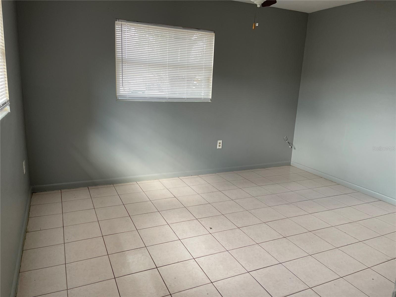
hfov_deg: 69.4
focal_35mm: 25
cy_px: 148
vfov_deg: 54.9
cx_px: 198
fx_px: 286
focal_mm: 5.1
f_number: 1.6
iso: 125
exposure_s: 1/114
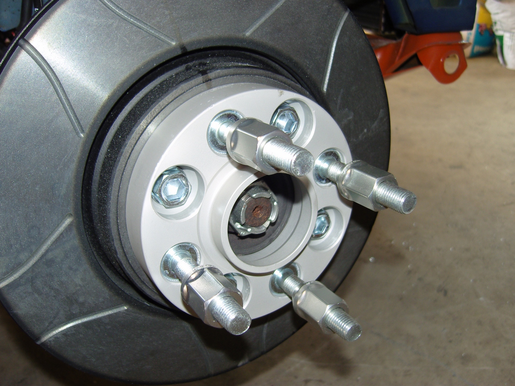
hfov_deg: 54.0
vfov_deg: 41.8
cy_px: 193
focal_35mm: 34
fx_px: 506
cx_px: 258
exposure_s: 1/40
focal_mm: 7.3
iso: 100
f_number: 2.8
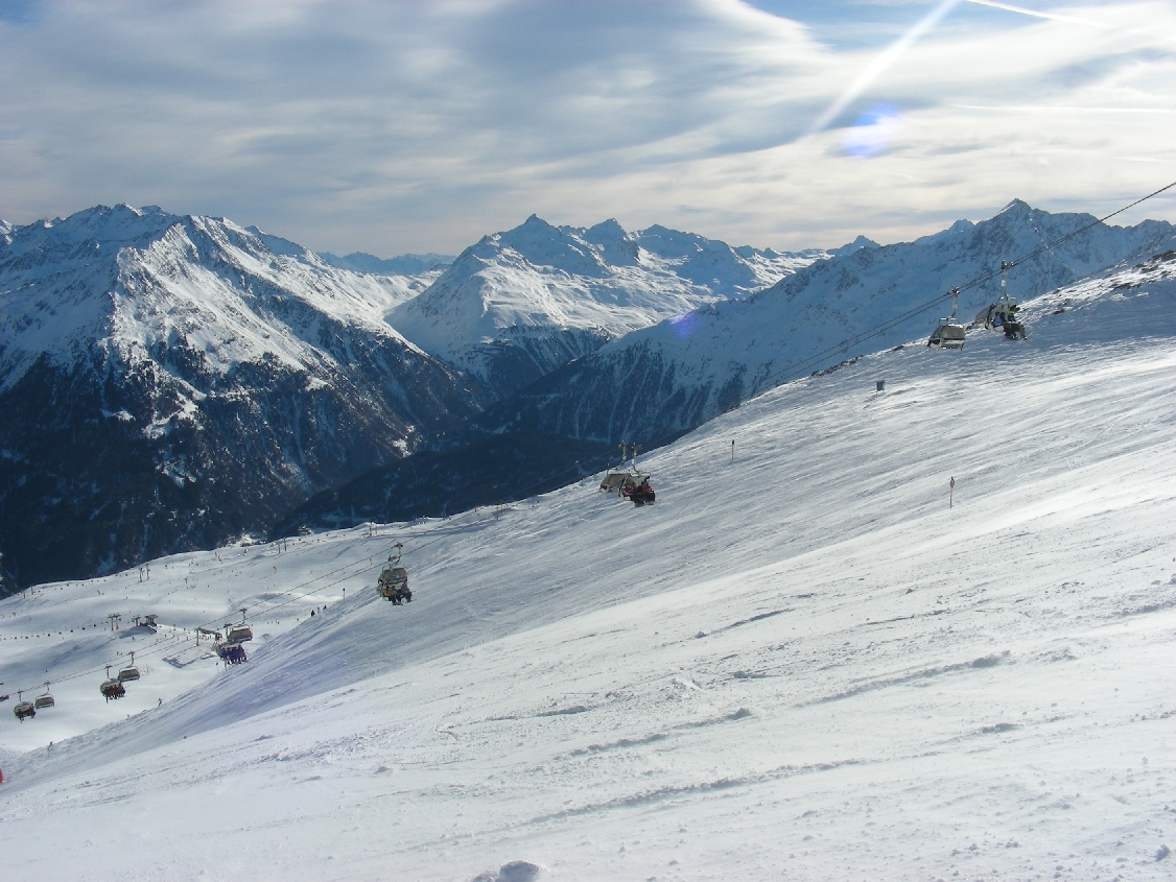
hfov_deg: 49.0
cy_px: 441
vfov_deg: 37.7
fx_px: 1291
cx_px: 588
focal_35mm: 38
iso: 50
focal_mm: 6.3
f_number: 5.6
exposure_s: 1/572
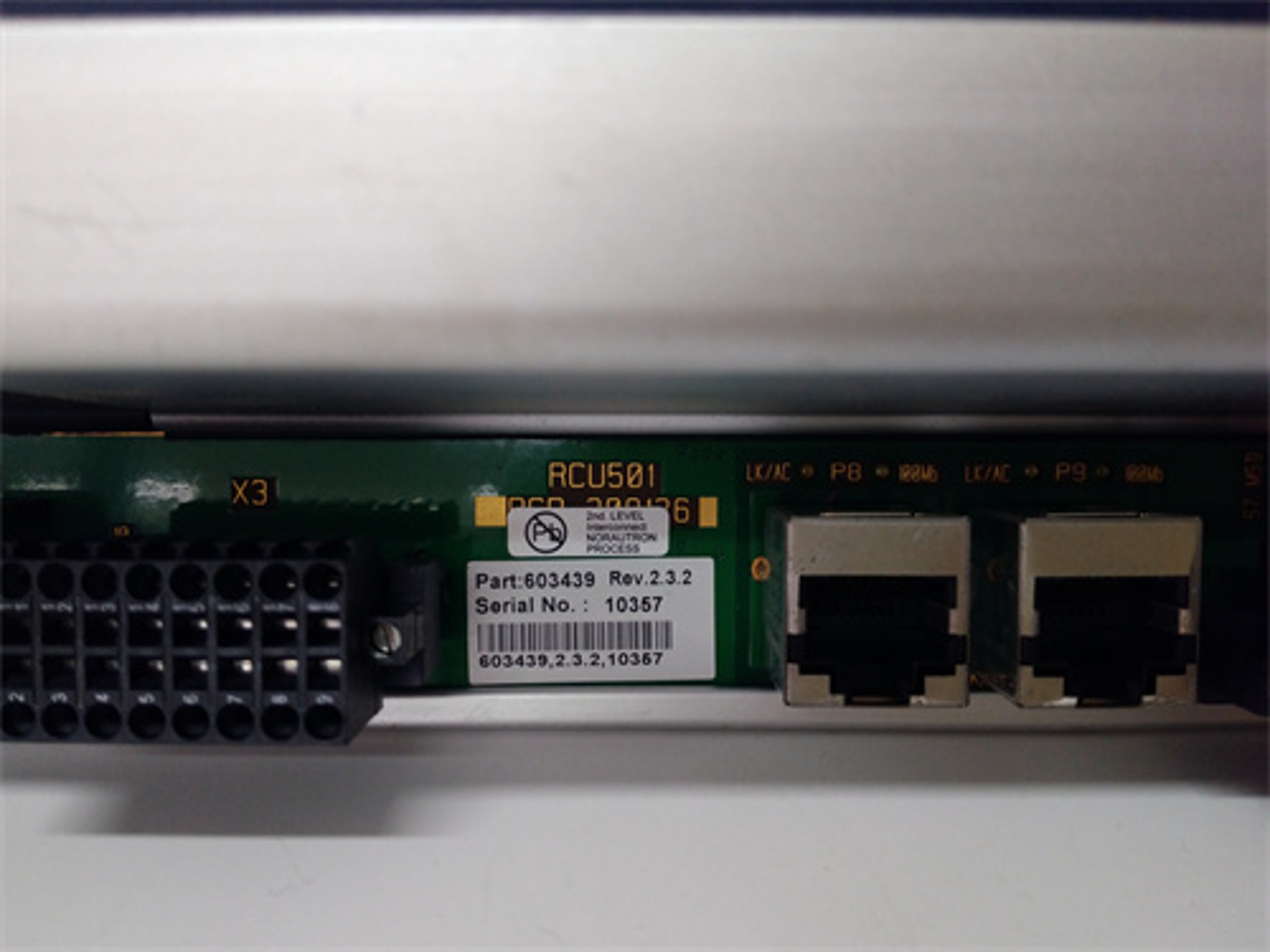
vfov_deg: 51.4
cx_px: 635
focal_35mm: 27
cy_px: 476
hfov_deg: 65.3
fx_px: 991
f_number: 2
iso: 182
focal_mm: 3.79
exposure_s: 1/33
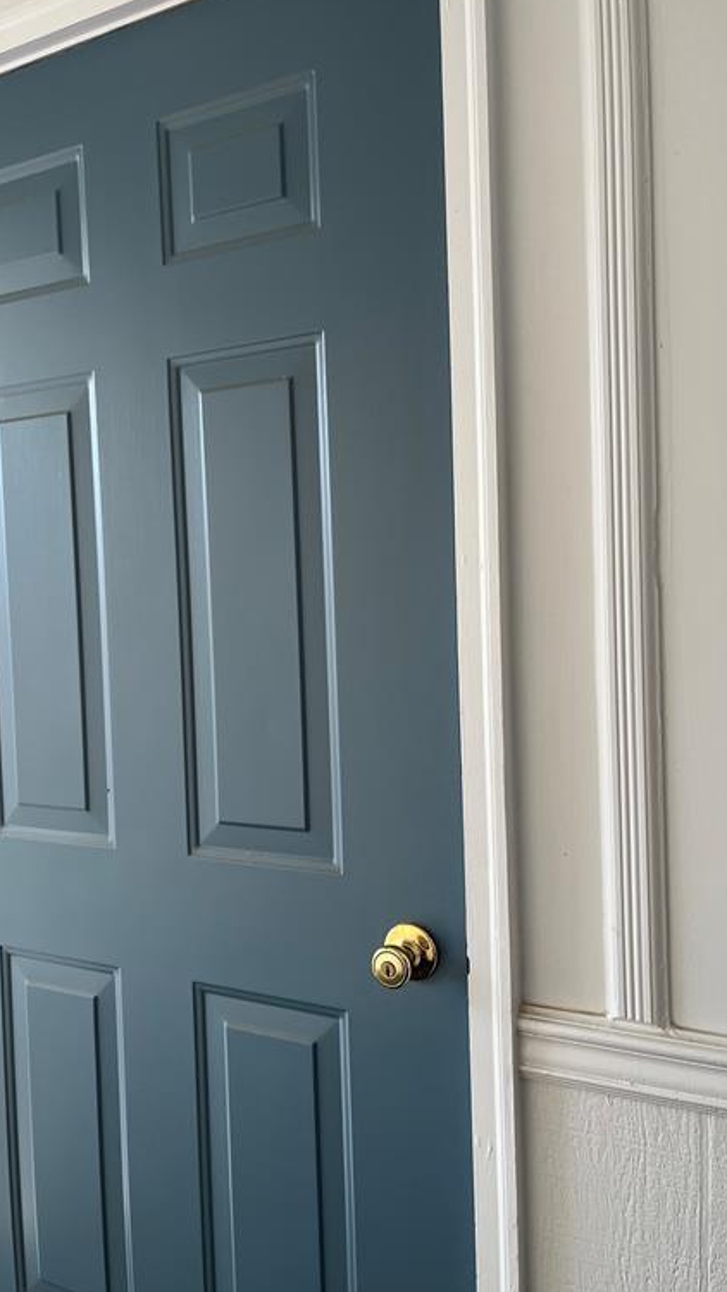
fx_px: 994
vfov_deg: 66.1
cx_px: 353
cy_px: 637
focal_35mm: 29
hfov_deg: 40.2
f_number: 1.6
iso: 80
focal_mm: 5.1
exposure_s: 1/122
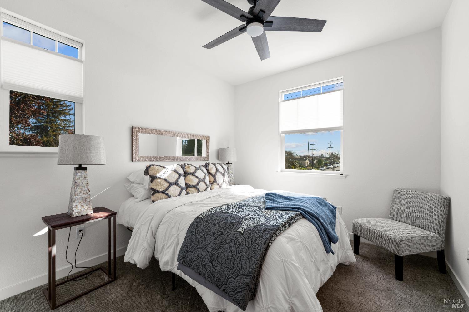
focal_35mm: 14
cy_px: 156
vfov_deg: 81.2
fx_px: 182
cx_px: 234
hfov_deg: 104.3
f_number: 10
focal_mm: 14
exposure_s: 1/8
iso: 100
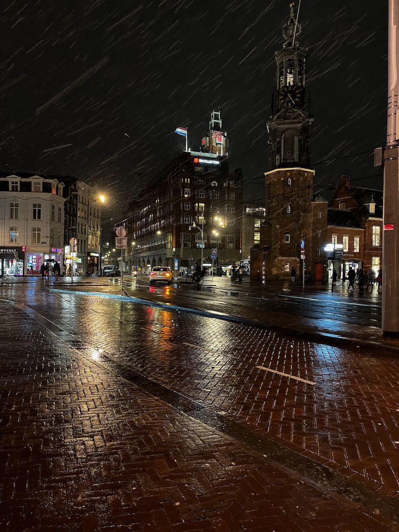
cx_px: 200
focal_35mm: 26
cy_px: 266
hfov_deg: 53.1
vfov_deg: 67.3
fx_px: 400
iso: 640
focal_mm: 5.1
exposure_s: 1/33
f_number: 1.6
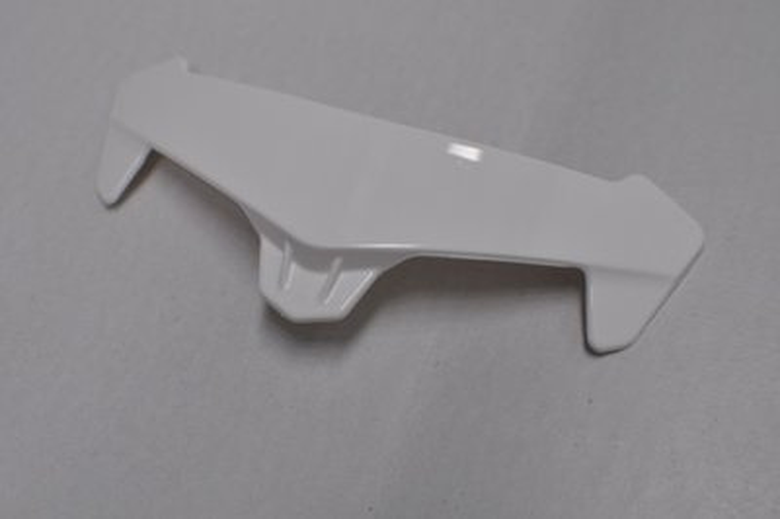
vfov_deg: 25.7
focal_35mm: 52
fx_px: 1137
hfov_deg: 37.9
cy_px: 260
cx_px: 390
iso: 400
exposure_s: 1/100
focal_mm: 35
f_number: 5
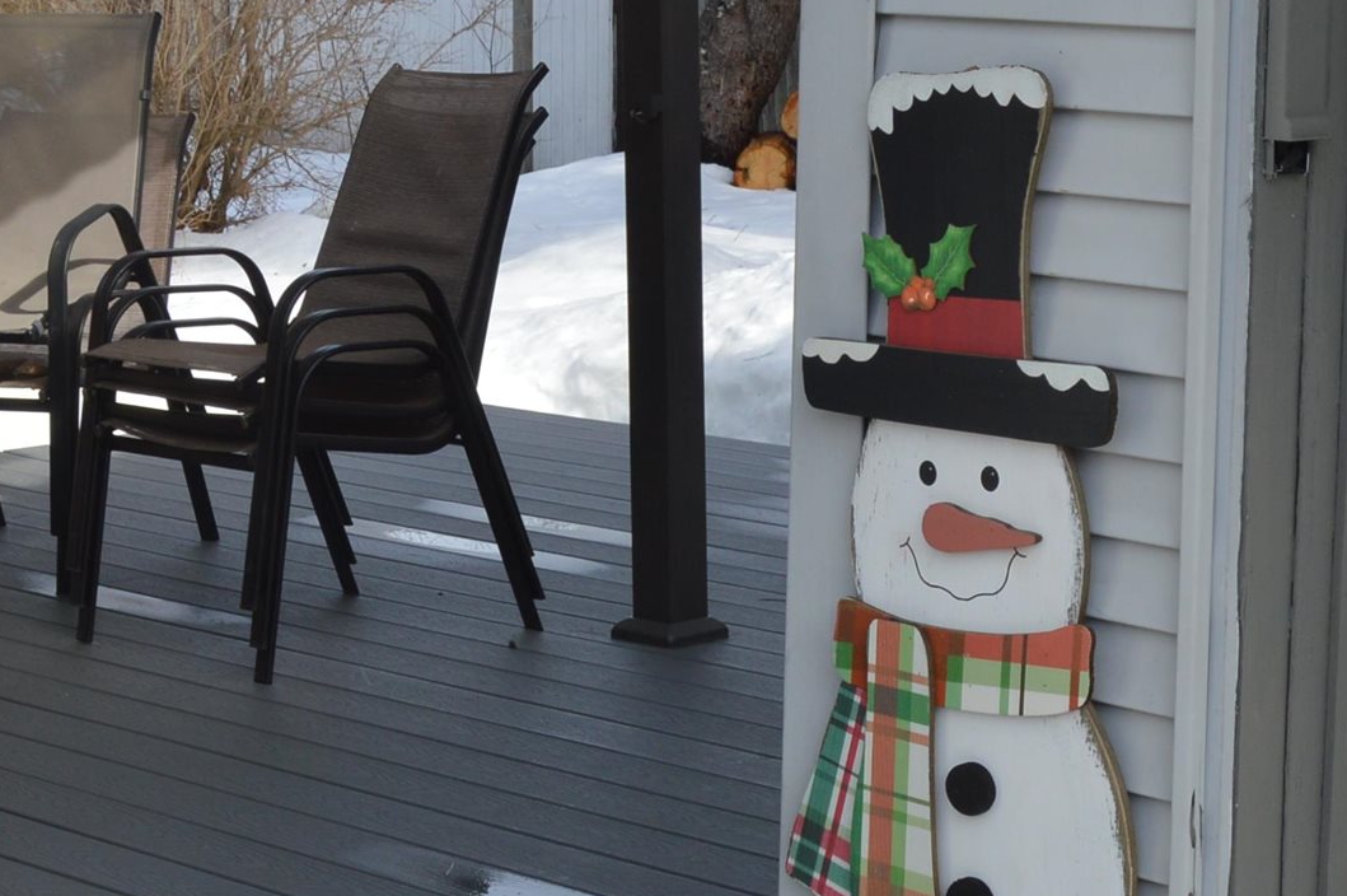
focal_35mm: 87
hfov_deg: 23.4
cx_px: 663
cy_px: 291
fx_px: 3252
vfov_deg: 15.6
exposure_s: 1/320
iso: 200
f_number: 9
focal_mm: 20
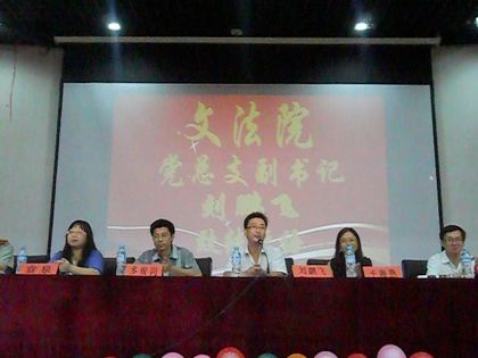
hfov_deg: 50.1
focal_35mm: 37
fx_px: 511
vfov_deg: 38.7
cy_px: 179
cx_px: 239
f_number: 4
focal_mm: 6.6
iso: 1000
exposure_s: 1/30
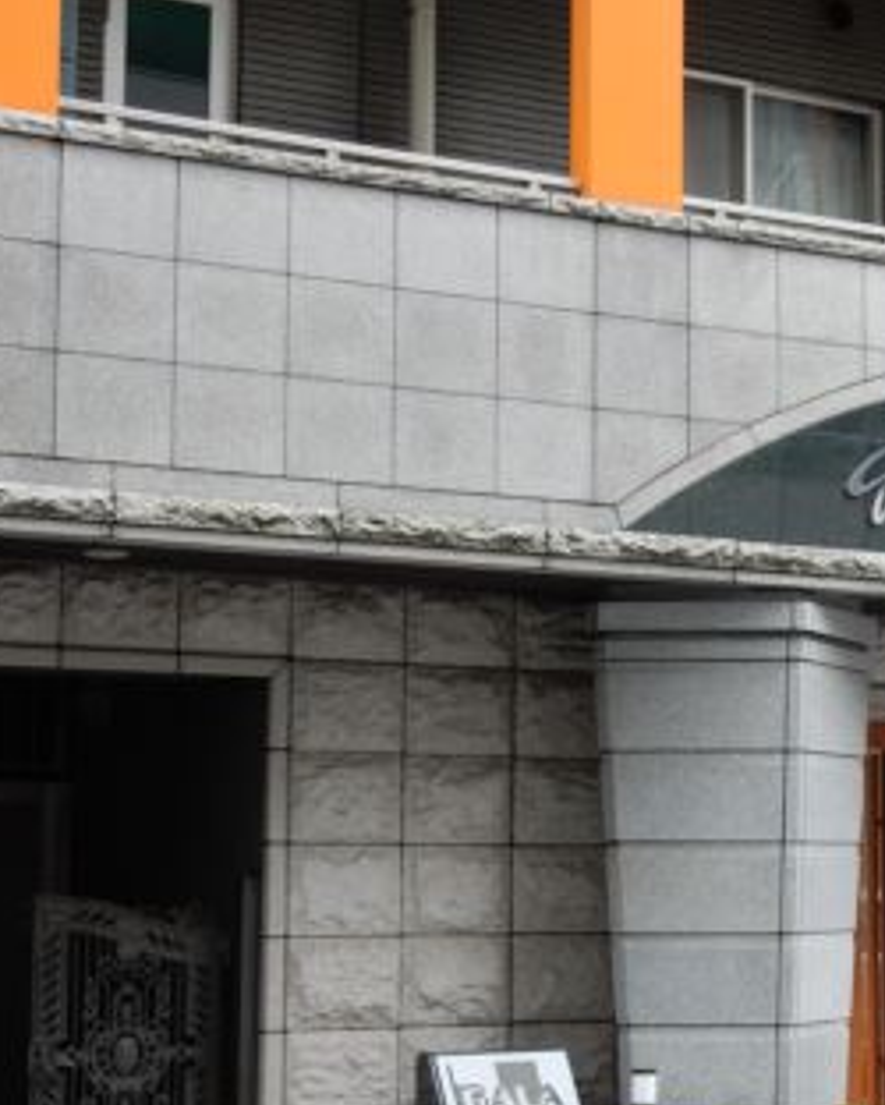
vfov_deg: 22.2
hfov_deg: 17.7
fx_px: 2813
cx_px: 768
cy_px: 556
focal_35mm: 86
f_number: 4.2
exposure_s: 1/60
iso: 125
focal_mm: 7.6
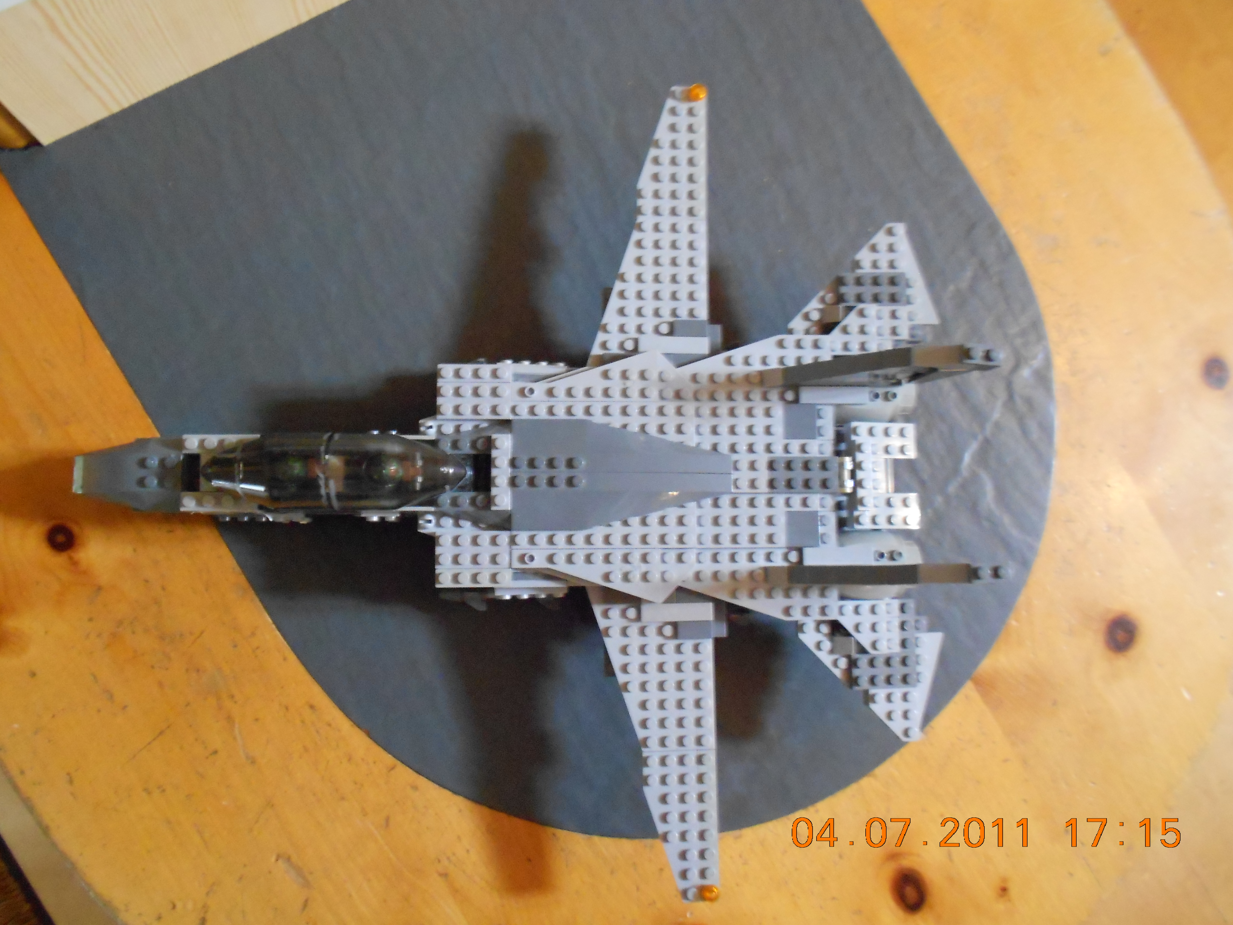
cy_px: 462
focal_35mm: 26
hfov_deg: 67.3
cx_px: 616
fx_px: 926
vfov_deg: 53.1
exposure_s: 1/8
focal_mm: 4.6
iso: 640
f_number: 3.2
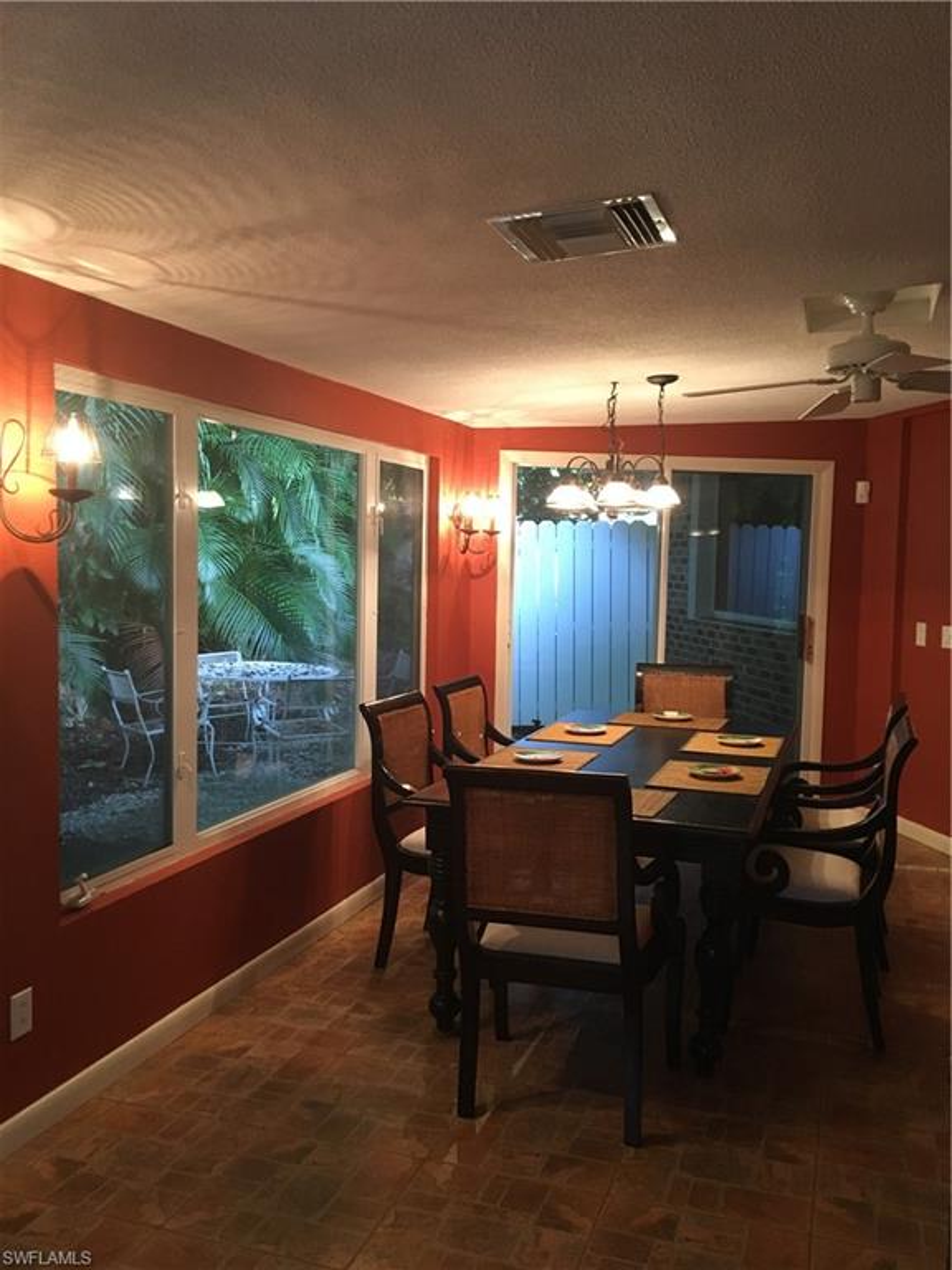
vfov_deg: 61.7
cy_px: 635
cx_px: 476
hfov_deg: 48.2
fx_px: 1063
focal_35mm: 29
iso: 160
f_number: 2.2
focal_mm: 4.15
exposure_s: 1/30
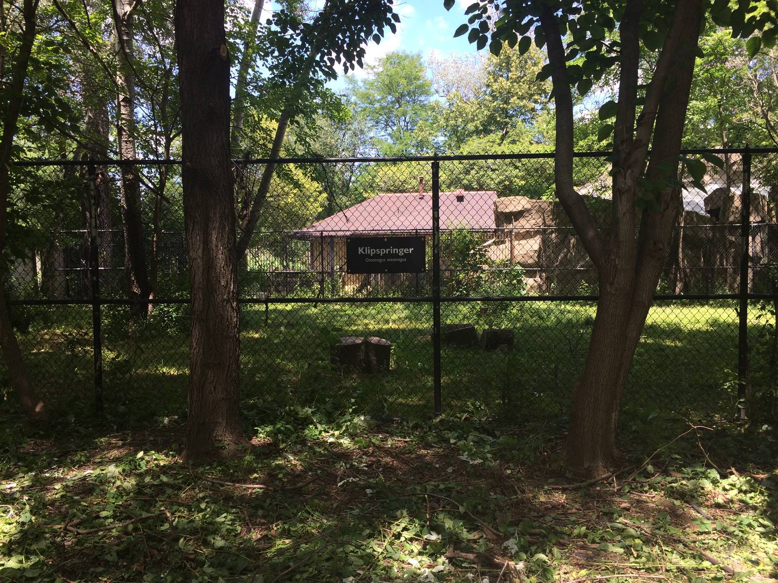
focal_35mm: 29
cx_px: 389
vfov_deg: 48.2
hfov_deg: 61.7
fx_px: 652
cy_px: 292
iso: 32
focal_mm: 4.15
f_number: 2.2
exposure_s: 1/446
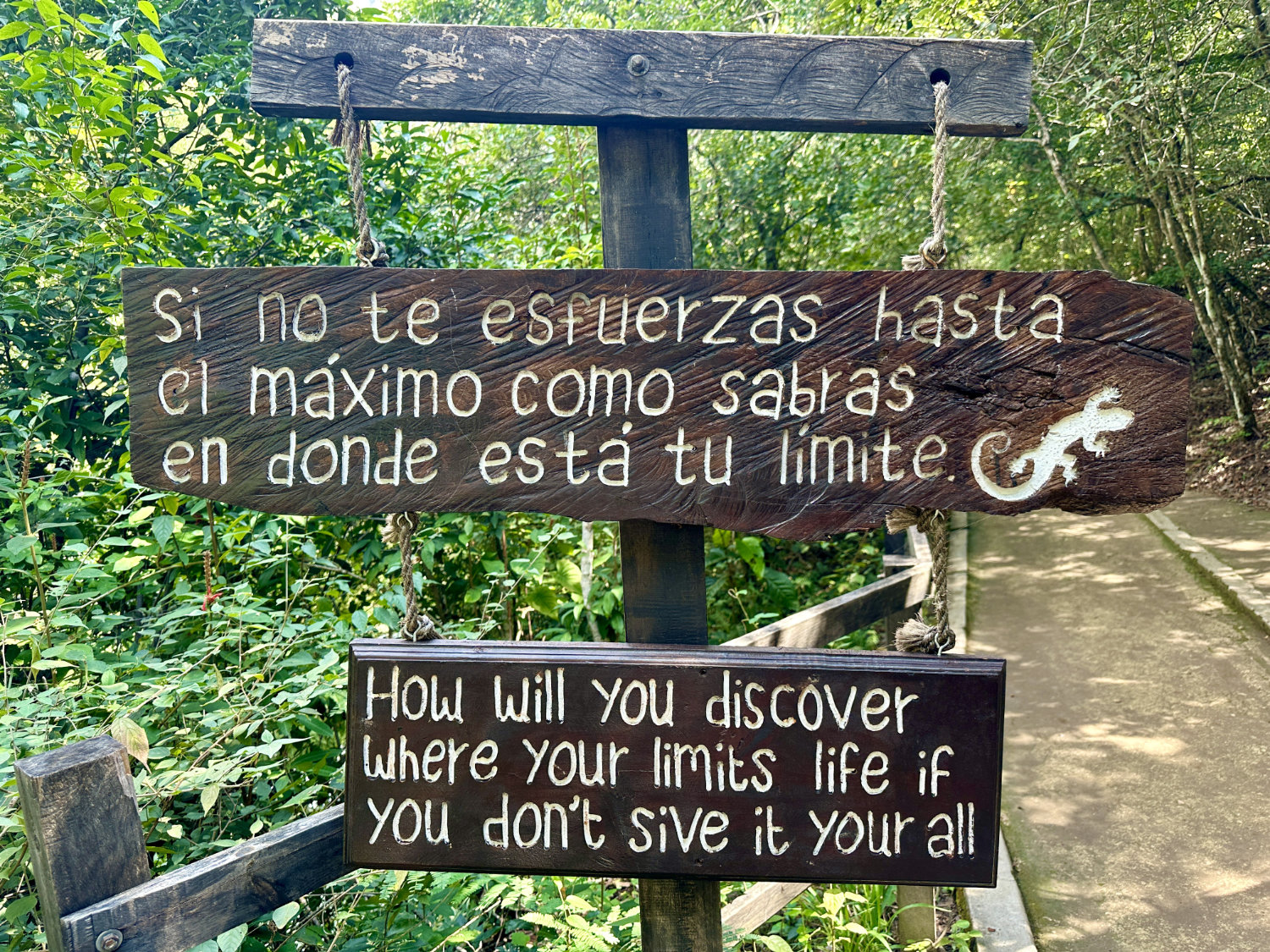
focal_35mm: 24
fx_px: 881
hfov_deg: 71.6
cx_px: 635
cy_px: 476
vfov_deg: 56.8
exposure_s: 1/121
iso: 80
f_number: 1.8
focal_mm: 6.9
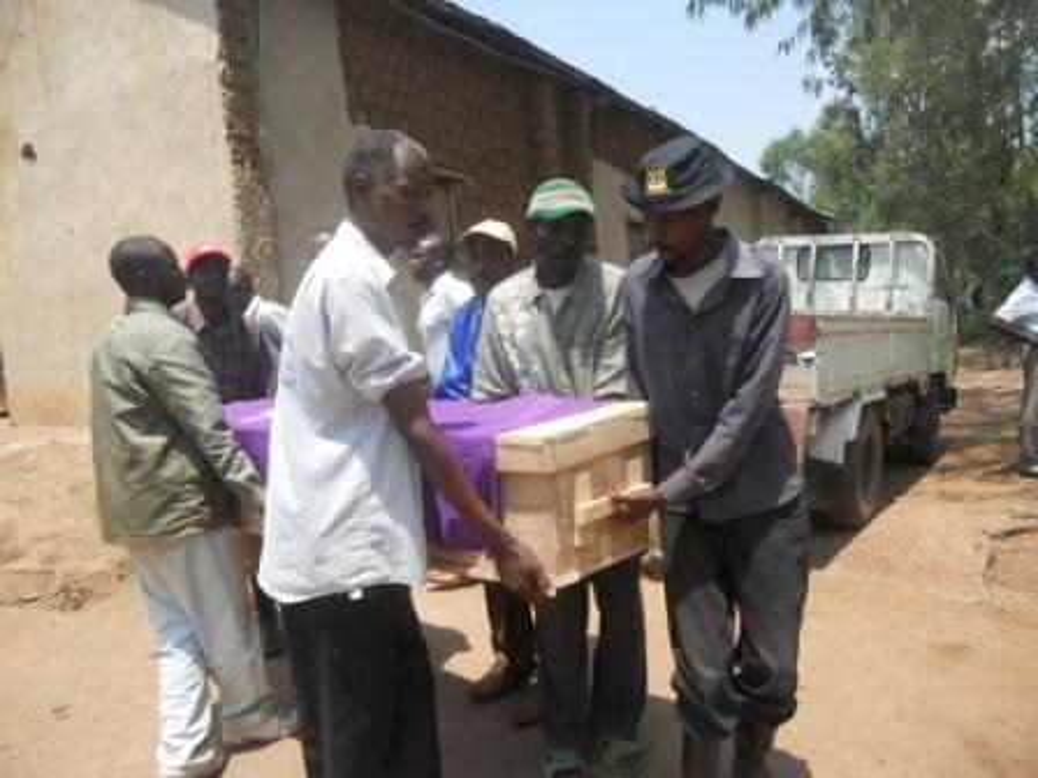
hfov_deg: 65.3
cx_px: 519
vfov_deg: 51.4
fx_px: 810
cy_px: 389
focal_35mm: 27
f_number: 3.2
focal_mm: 4.9
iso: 80
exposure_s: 1/640
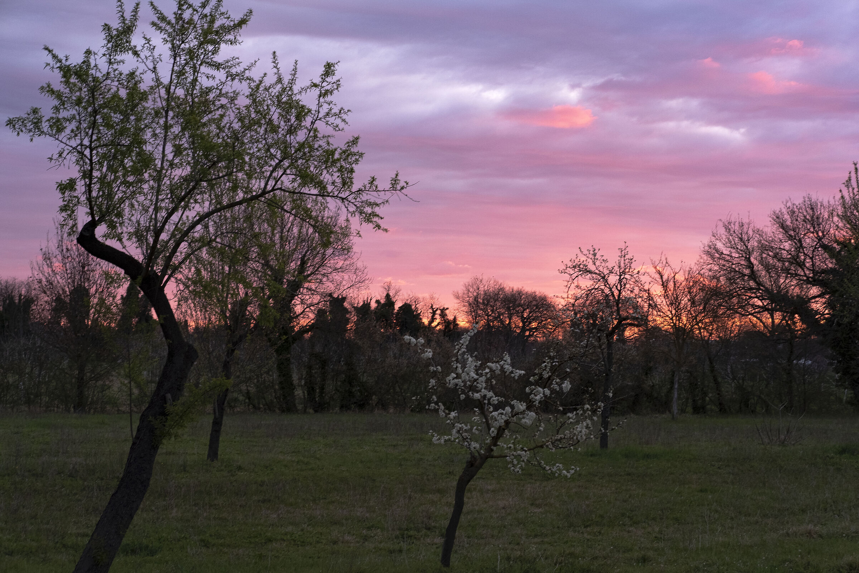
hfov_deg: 37.5
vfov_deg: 25.5
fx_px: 1265
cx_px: 430
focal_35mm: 53
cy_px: 286
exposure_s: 1/35
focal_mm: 35
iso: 800
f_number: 7.1
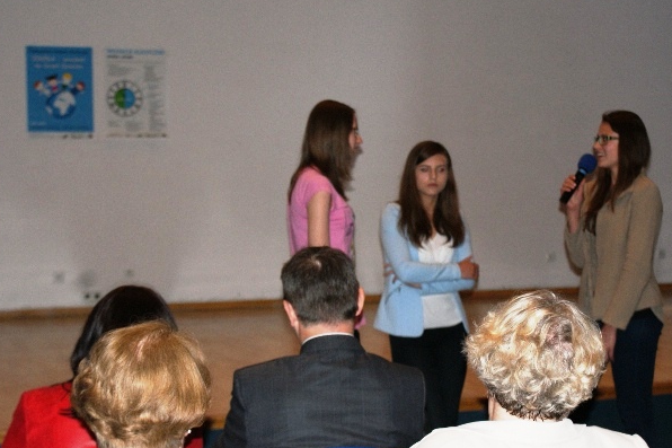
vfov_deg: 18.8
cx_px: 346
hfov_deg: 27.9
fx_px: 1354
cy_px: 225
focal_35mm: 73
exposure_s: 1/80
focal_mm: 45
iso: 400
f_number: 5.6
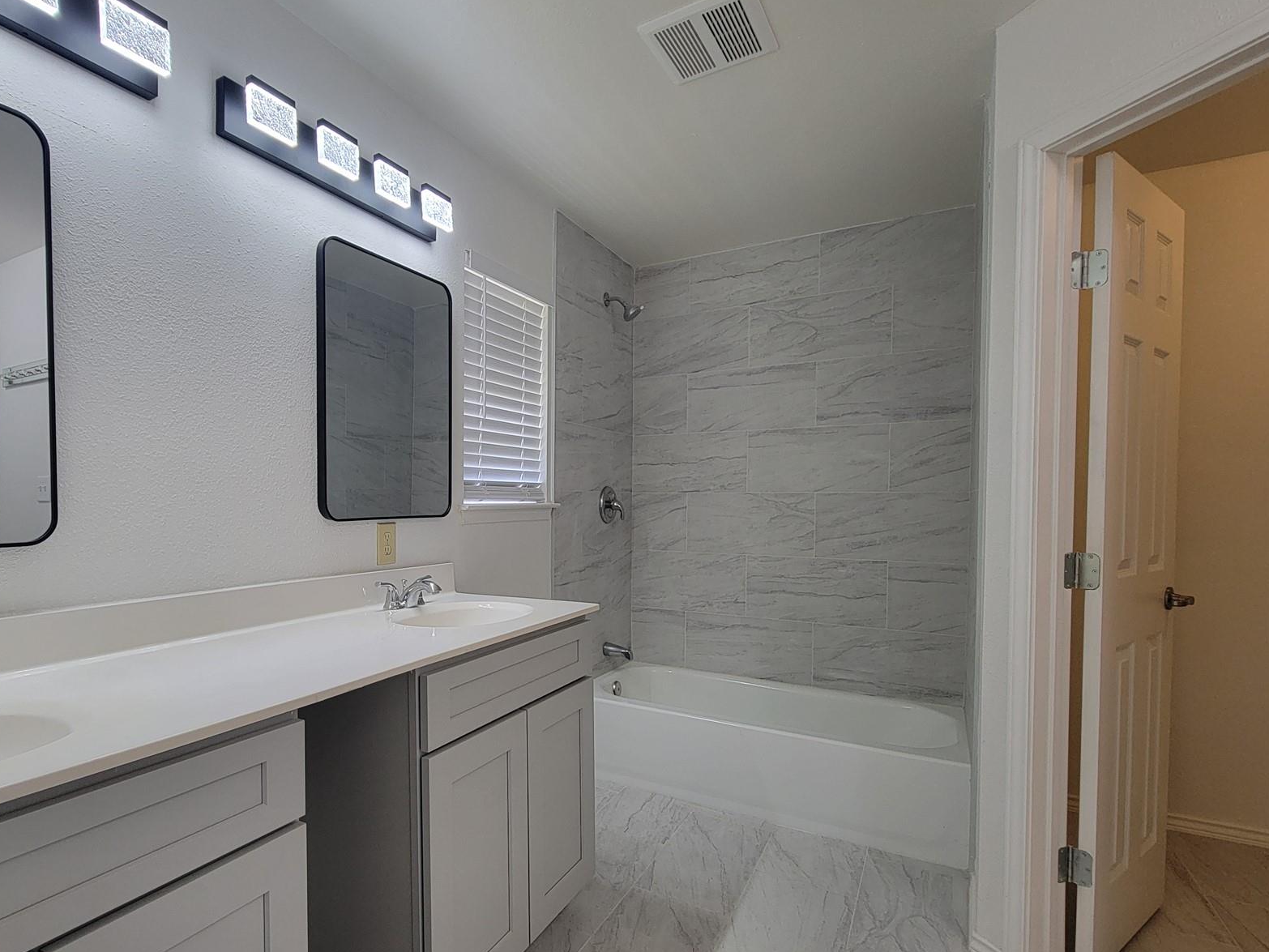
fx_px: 623
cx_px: 506
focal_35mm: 17
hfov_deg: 89.8
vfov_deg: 74.6
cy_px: 514
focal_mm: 2.2
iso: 100
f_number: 2.2
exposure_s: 1/60
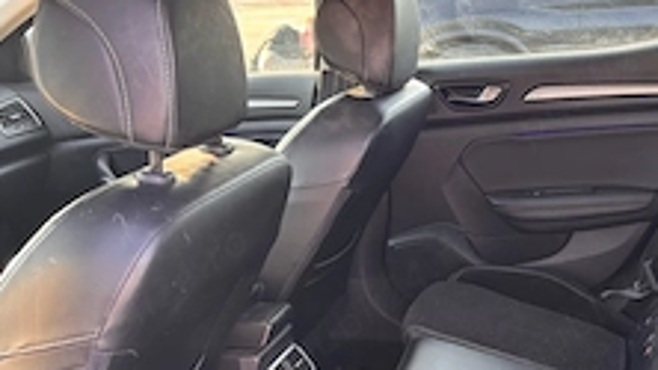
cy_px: 337
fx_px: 890
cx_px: 442
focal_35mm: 51
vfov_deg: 22.9
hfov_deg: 40.1
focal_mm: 5.96
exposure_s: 1/121
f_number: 1.6
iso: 125
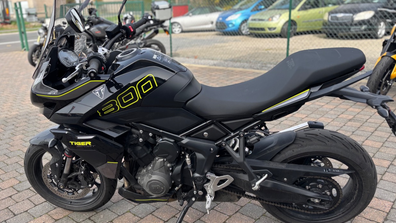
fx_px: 336
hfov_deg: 60.9
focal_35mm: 32
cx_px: 178
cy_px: 106
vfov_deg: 36.7
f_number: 1.6
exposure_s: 1/824
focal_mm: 5.96
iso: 50
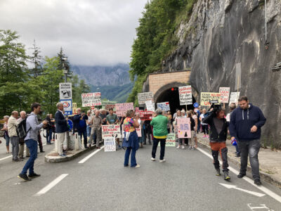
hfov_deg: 63.4
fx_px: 227
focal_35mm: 28
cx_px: 140
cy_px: 106
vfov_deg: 49.7
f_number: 1.8
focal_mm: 3.99
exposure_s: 1/422
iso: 20
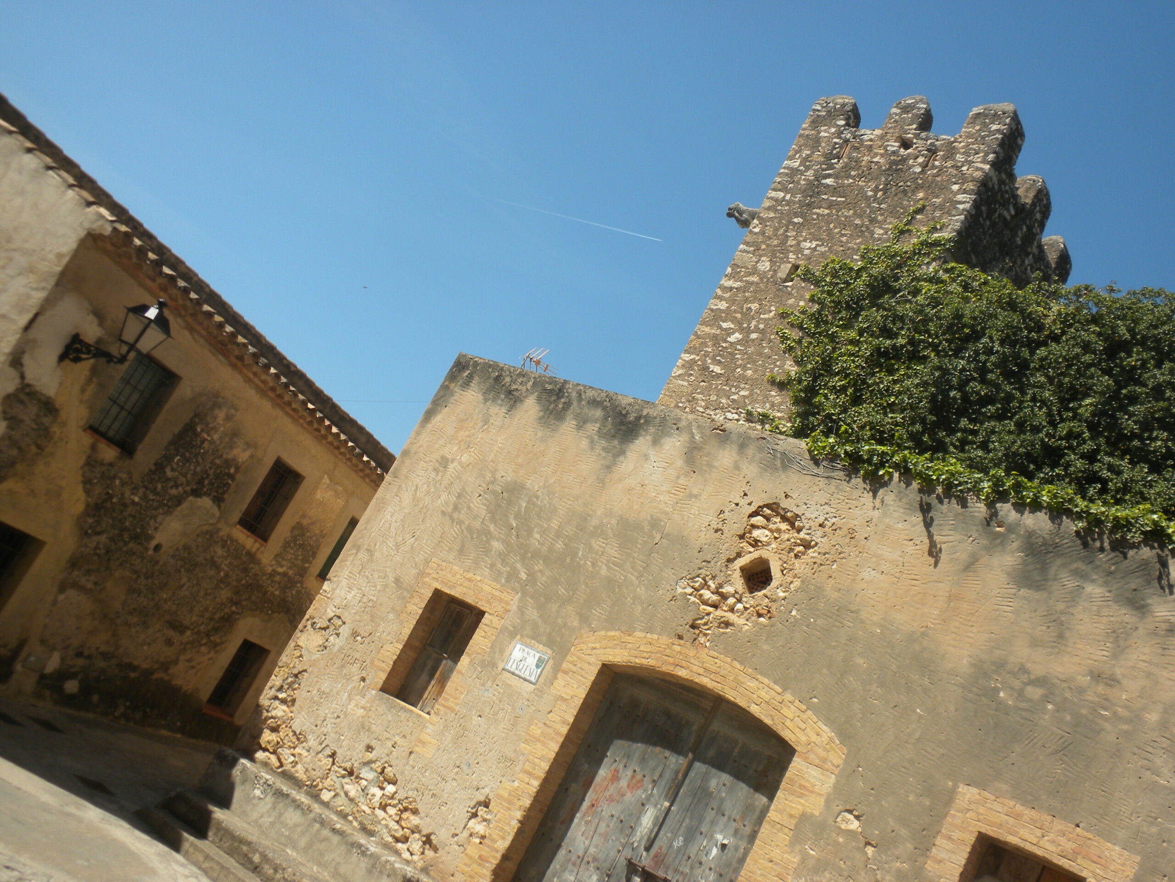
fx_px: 1256
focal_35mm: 37
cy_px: 441
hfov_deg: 50.1
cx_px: 588
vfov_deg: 38.7
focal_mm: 6.6
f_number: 10
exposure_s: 1/110
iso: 64
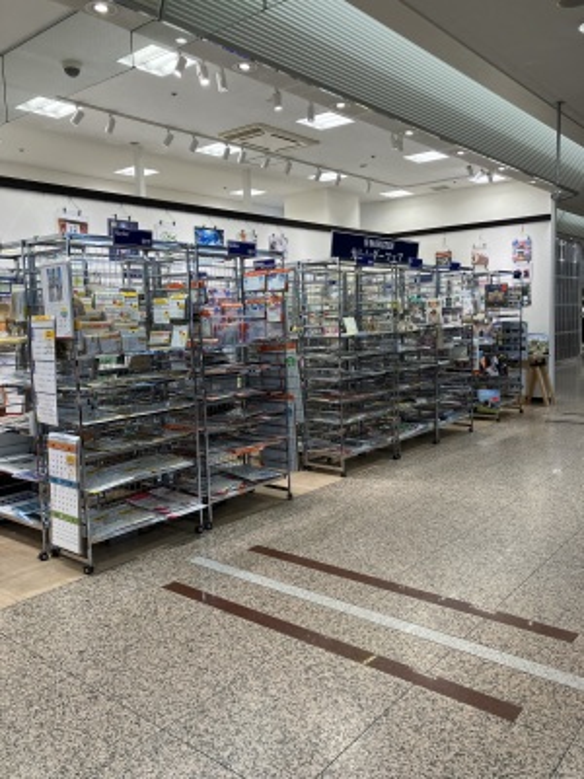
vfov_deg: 63.4
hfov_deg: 49.7
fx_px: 630
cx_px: 292
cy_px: 390
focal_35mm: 28
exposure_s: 1/100
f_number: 1.8
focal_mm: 3.99
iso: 40
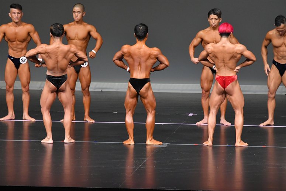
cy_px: 96
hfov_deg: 7.2
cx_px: 143
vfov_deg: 4.8
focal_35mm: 285
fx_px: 2263
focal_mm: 190
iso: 5000
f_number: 5.6
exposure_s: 1/400
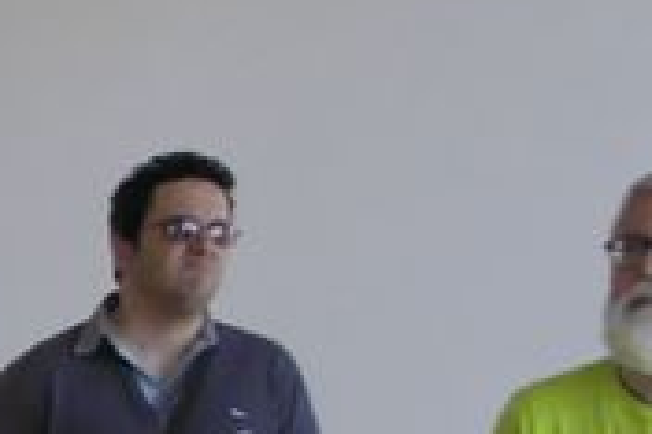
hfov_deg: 8.7
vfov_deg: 6.5
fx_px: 3709
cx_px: -1156
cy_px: 790
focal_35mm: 205
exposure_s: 1/80
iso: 200
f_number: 3.5
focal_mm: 20
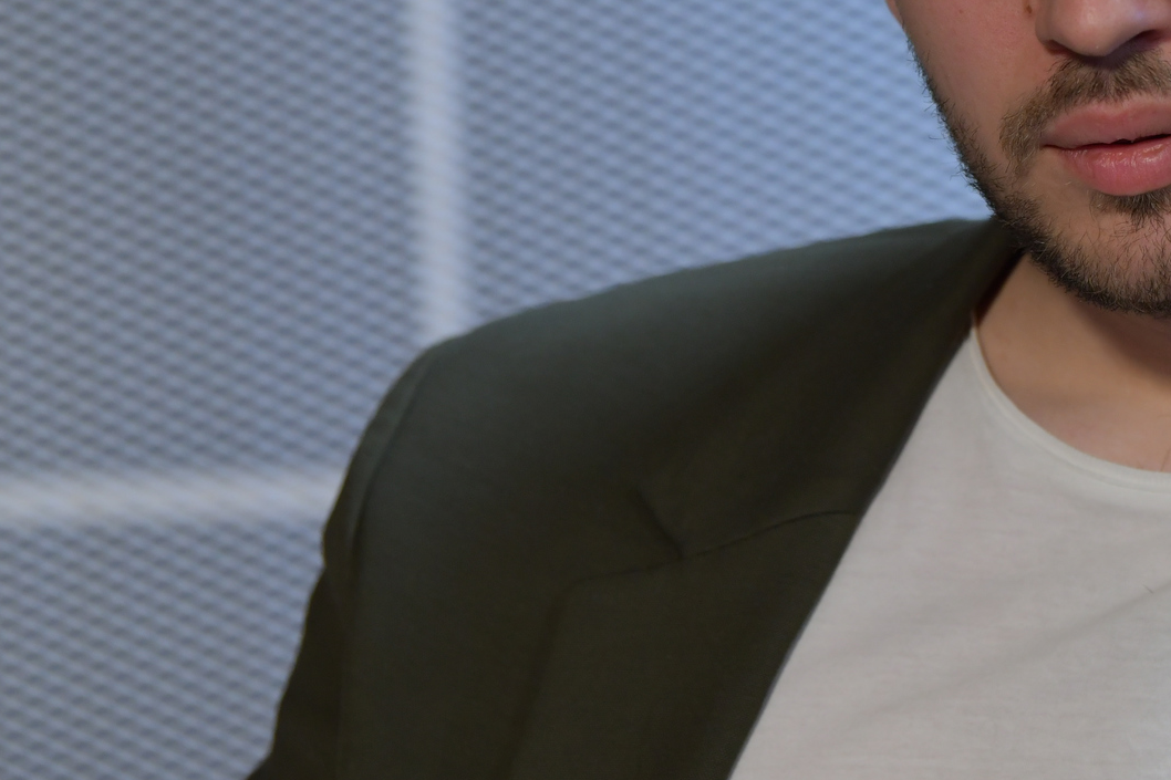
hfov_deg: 6.4
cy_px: -12
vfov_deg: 4.3
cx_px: 1168
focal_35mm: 319
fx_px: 10374
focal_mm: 135
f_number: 3.5
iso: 800
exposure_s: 1/200
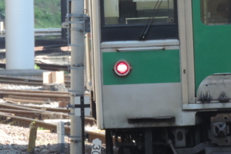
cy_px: 25
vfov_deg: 1.1
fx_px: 7879
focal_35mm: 1228
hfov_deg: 1.7
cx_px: 198
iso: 400
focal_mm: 83.8
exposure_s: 1/250
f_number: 4.9
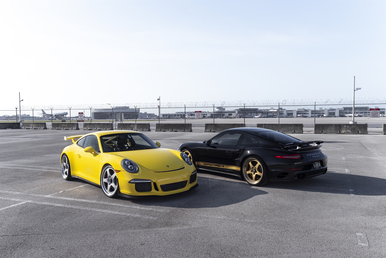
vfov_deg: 45.0
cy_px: 129
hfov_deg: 63.7
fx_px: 311
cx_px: 193
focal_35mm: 29
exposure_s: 1/320
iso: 100
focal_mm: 29
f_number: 5.6
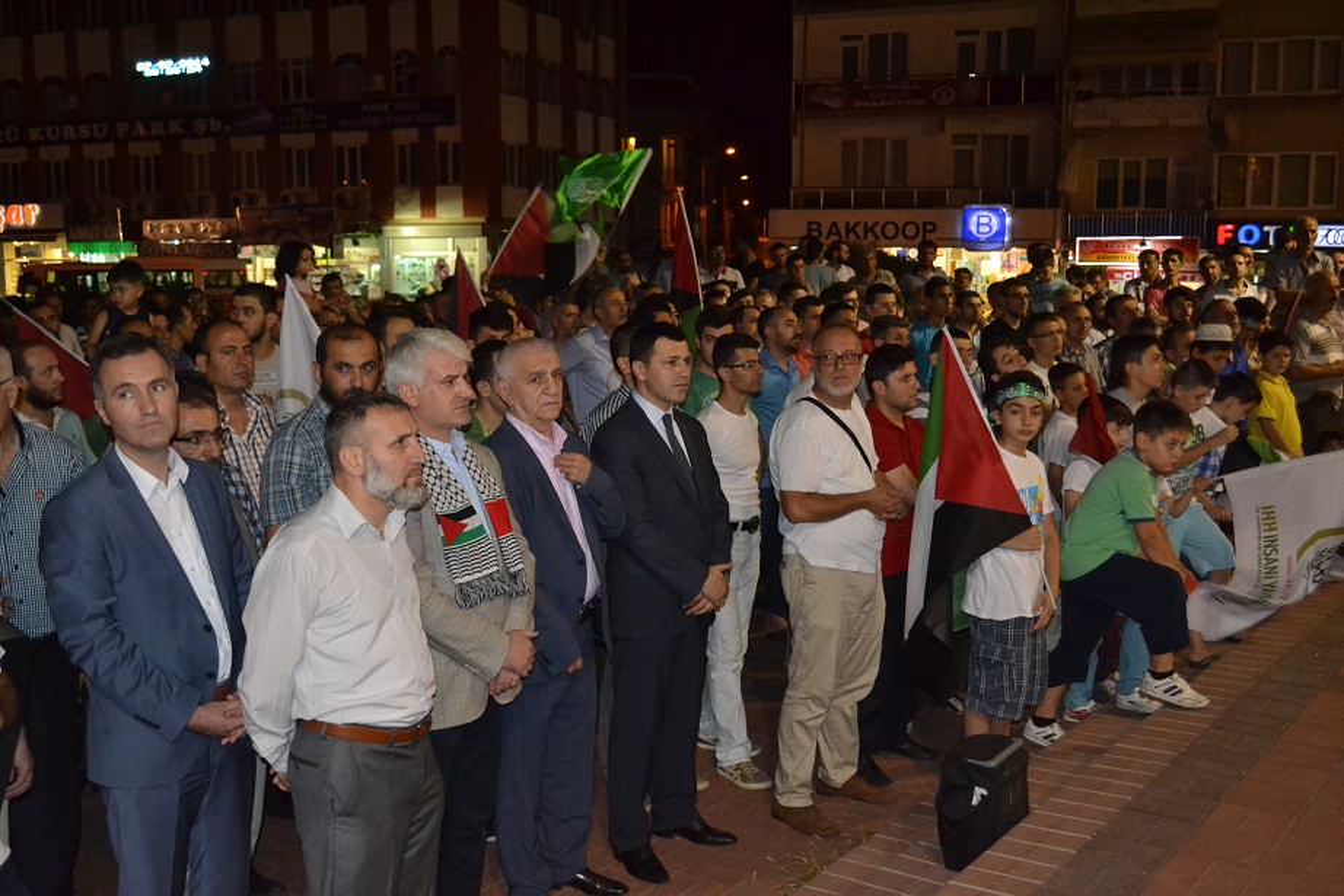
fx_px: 1344
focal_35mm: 36
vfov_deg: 36.9
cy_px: 448
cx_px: 672
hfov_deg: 53.1
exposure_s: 1/60
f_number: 4
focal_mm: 24
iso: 3200
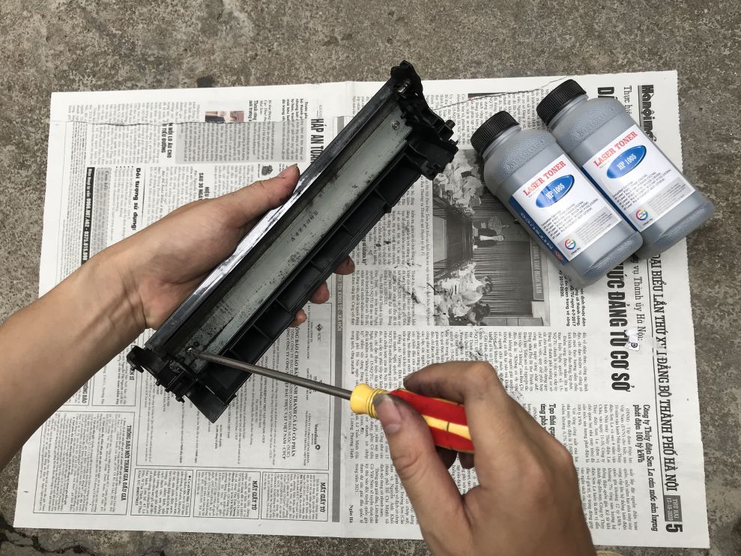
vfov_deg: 48.2
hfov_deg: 61.6
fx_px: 621
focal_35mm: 29
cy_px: 280
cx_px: 360
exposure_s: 1/221
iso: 20
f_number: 1.8
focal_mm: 3.99
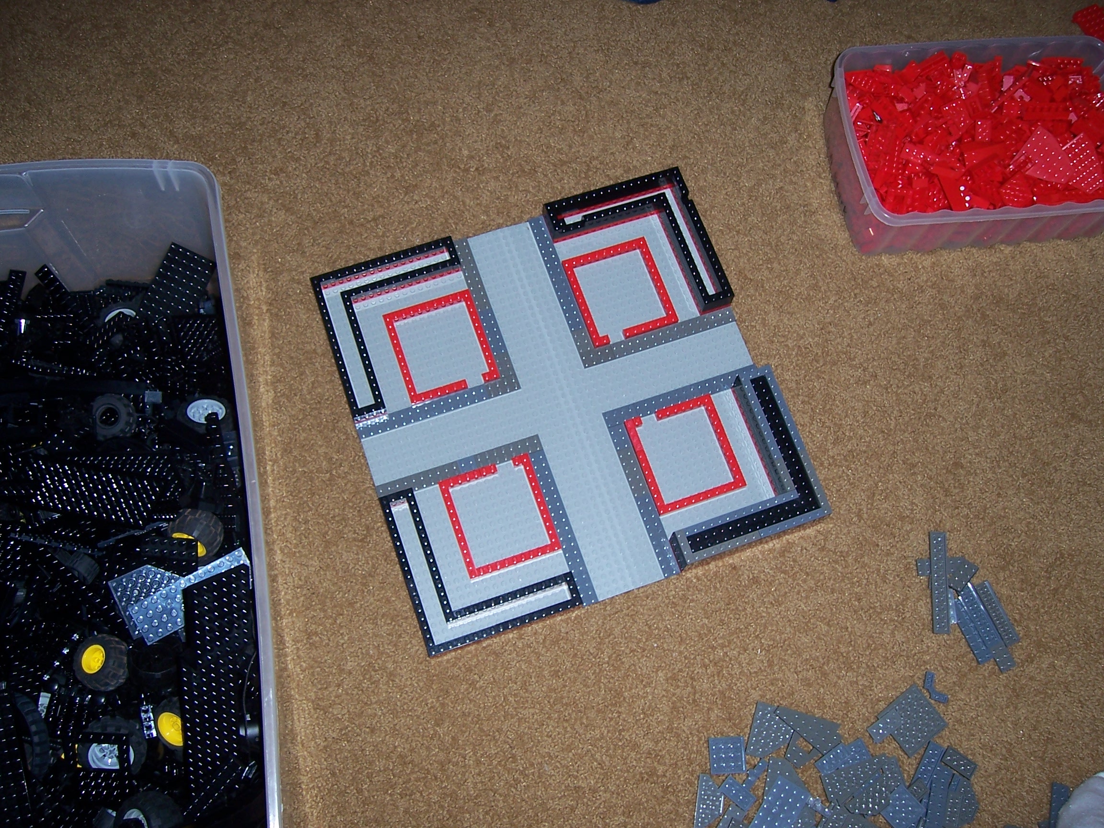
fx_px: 1148
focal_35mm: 36
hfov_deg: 51.4
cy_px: 414
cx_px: 552
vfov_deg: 39.7
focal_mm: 6
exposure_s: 1/60
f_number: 3
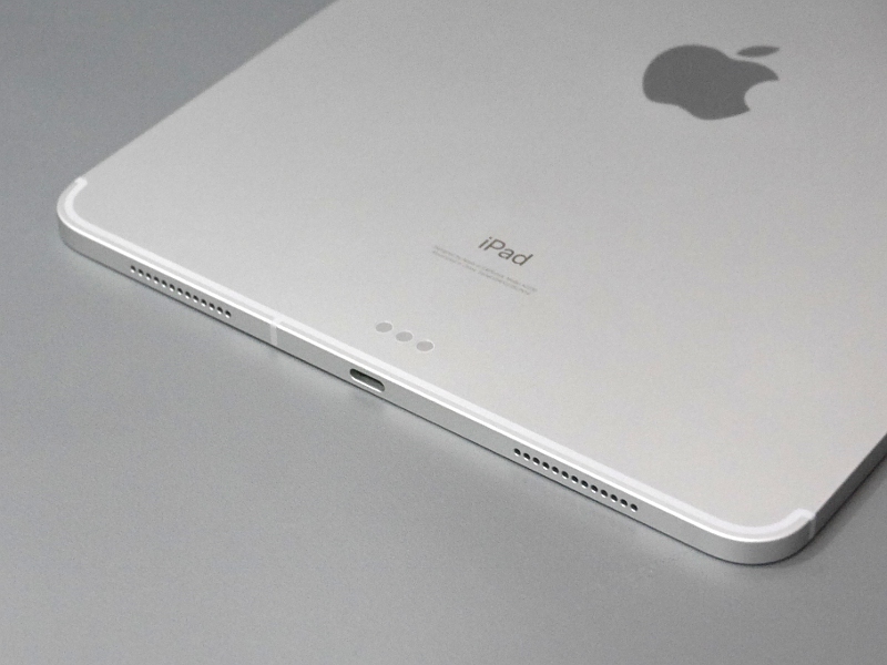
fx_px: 1742
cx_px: 444
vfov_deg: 21.6
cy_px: 332
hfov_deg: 28.6
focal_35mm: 68
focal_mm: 34
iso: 2500
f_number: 5.6
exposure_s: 1/125
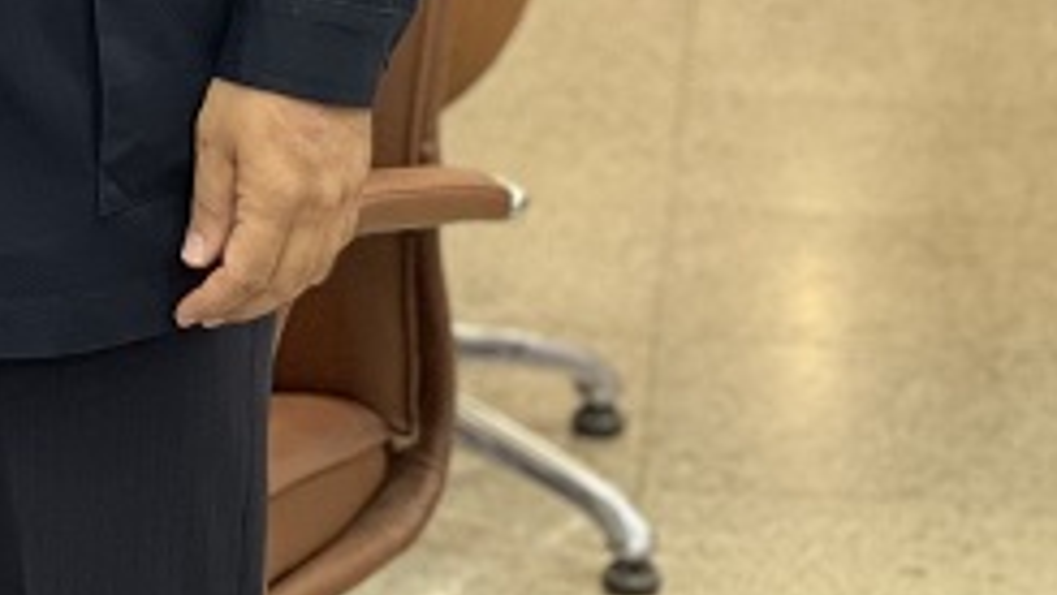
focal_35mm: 228
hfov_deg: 9.3
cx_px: -160
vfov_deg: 5.2
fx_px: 6392
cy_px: -686
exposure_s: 1/33
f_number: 2.2
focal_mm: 7.5
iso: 320
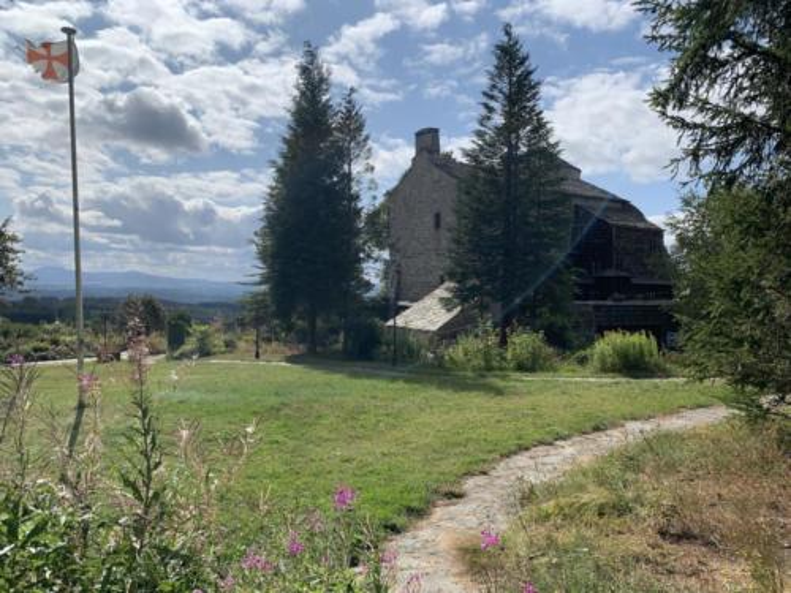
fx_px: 594
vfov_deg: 53.1
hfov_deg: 67.3
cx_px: 396
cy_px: 296
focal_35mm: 26
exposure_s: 1/4464
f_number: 1.8
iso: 25
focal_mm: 4.25
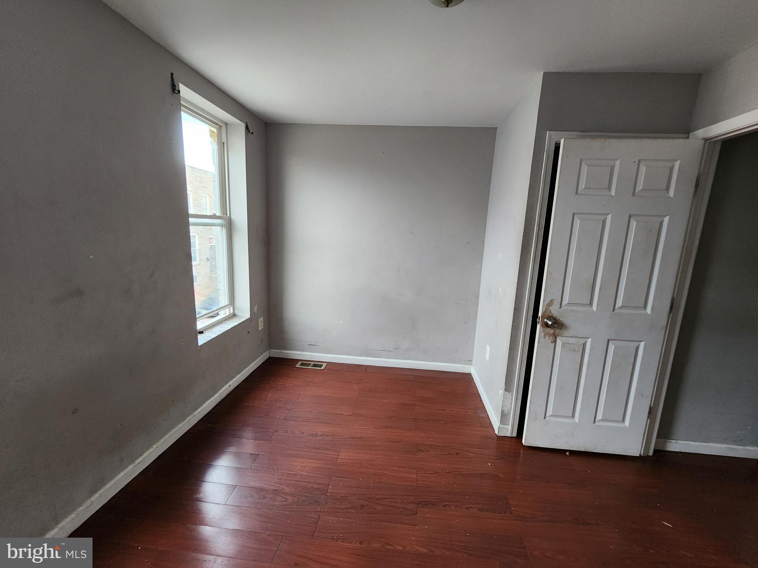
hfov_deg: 106.2
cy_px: 284
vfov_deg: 89.9
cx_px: 379
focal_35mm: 13
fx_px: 285
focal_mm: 2.2
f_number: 2.2
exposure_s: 1/40
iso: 320
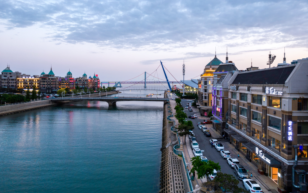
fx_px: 193
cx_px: 154
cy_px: 89
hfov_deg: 77.2
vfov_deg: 52.9
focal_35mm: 23
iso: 100
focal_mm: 8.4
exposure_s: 1/80
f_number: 2.8
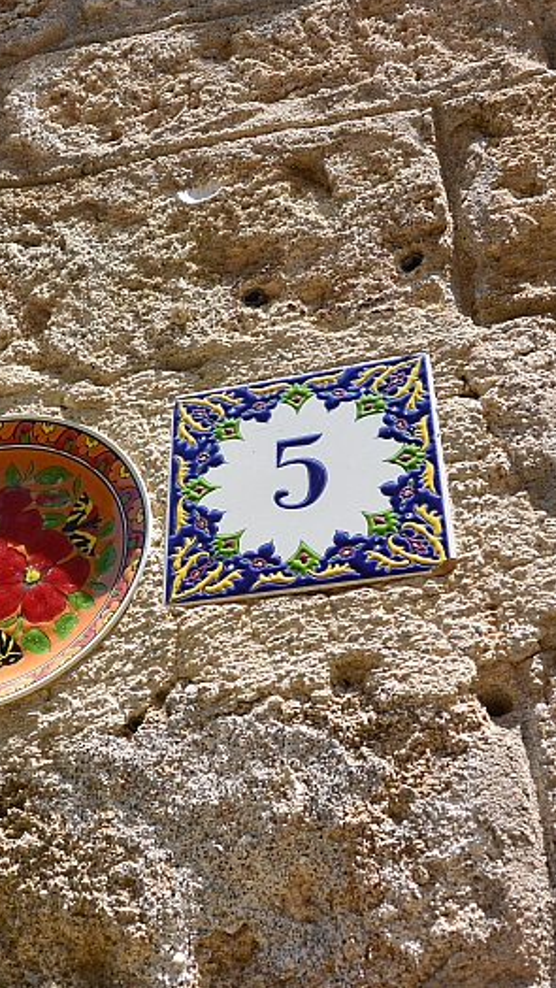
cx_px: 151
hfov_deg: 24.7
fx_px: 1257
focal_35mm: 48
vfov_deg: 42.9
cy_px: 489
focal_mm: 11.4
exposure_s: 1/640
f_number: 4.5
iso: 160
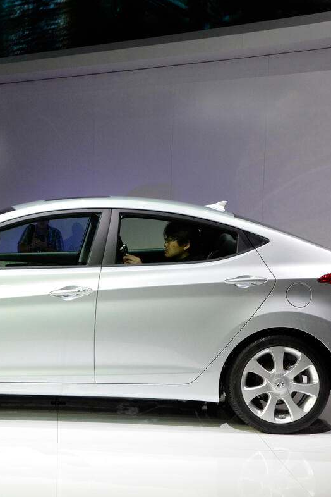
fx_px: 883
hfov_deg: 20.9
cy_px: 249
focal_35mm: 64
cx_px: 52
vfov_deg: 31.4
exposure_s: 1/320
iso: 1600
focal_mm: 28
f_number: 9
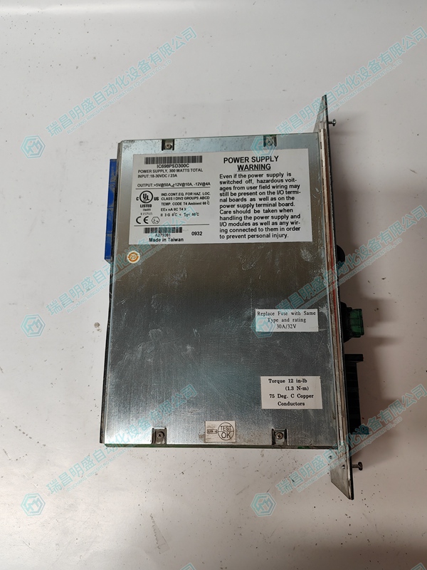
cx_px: 214
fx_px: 444
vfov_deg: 65.3
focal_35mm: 27
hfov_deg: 51.4
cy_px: 285
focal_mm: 6.12
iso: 640
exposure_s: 1/100
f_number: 1.9
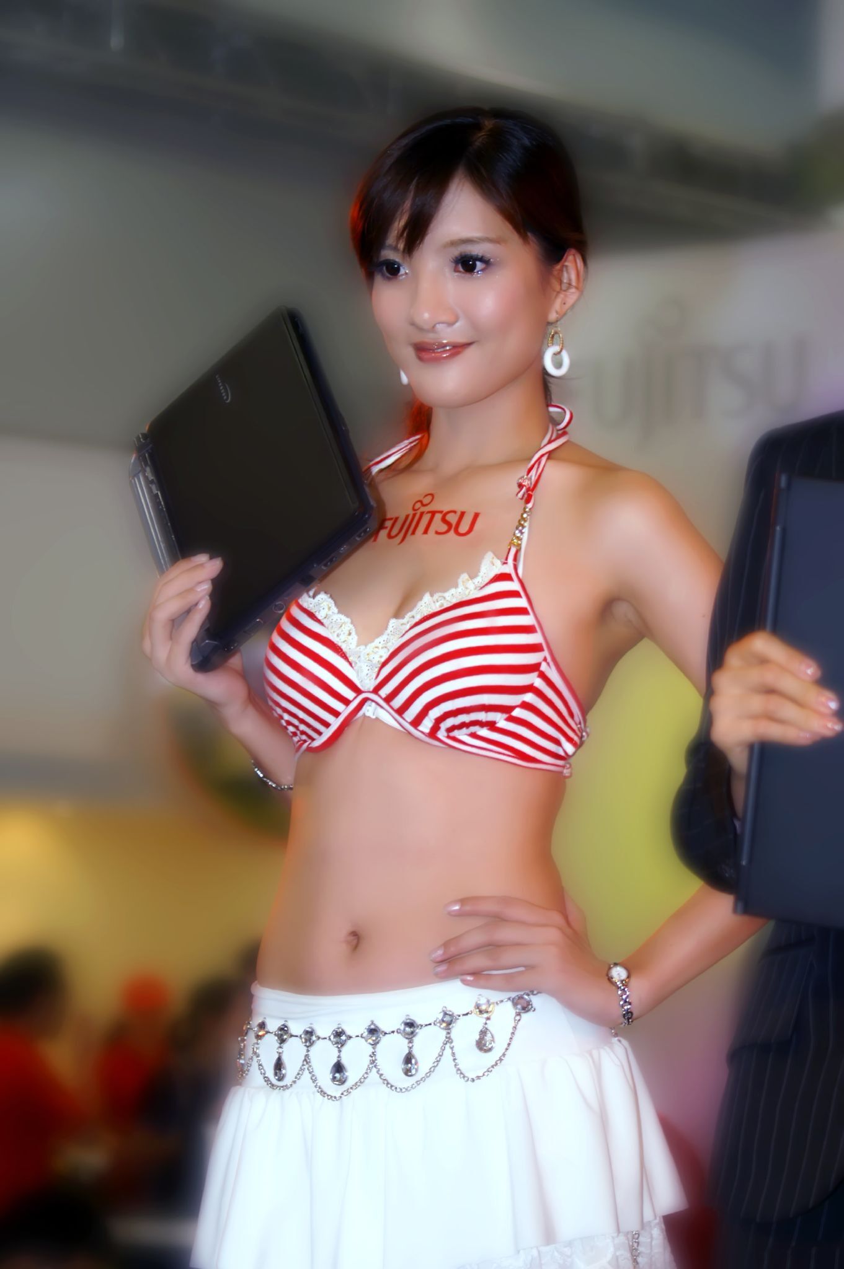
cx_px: 422
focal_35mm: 105
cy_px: 634
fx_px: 3700
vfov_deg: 19.5
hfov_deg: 13.0
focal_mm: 70
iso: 400
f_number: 4
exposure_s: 1/125
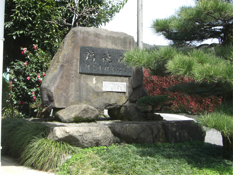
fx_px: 370
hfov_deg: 34.9
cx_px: 116
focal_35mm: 55
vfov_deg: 26.6
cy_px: 88
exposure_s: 1/160
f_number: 5.2
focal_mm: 9
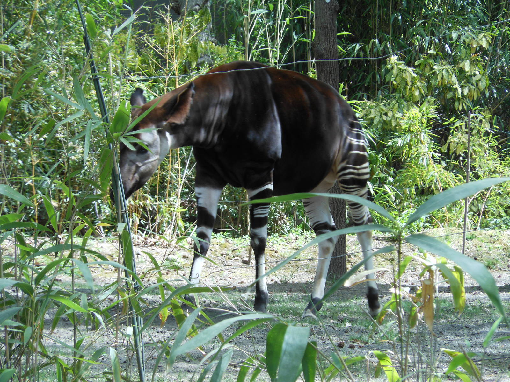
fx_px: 2446
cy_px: 191
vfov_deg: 8.9
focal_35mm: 166
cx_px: 255
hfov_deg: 11.9
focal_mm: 29.8
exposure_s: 1/60
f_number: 5.5
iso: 80
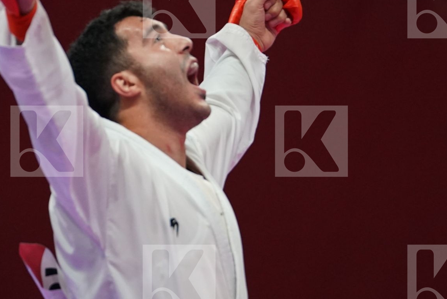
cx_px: 179
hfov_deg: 3.1
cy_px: 141
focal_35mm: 660
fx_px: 8197
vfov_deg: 2.1
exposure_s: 1/1000
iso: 3200
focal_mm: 280
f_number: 4
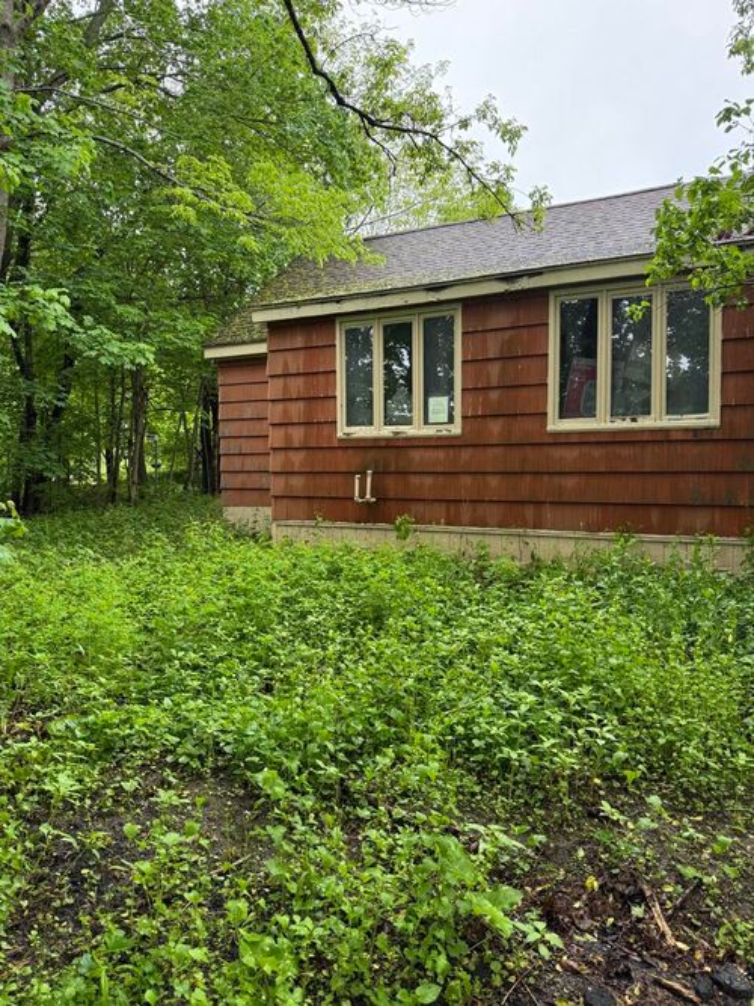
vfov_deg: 71.6
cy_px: 503
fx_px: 697
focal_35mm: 24
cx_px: 377
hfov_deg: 56.8
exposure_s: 1/121
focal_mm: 6.76
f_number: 1.78
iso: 100
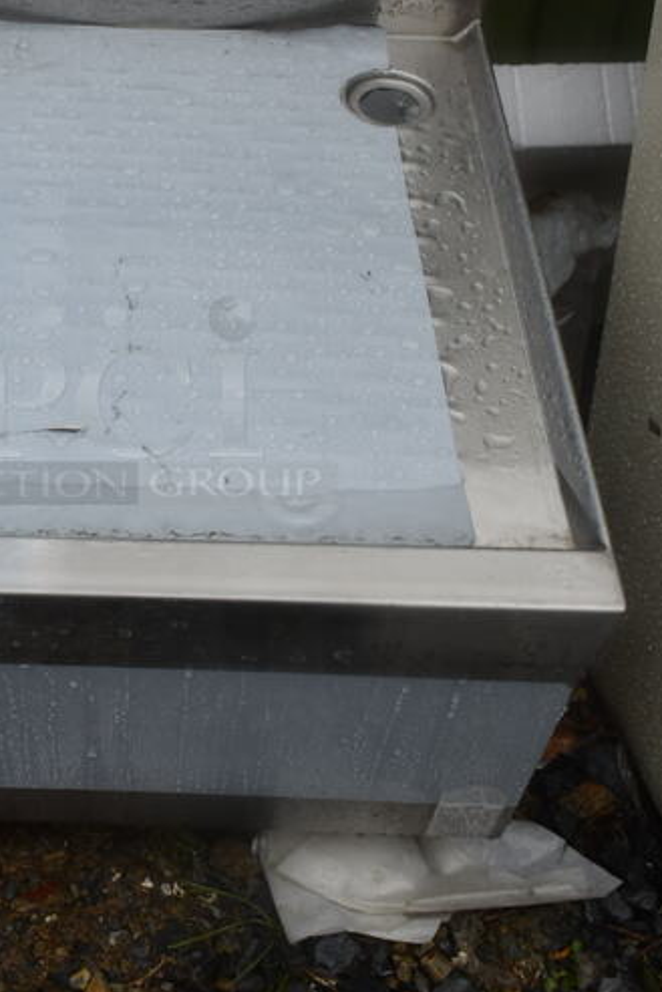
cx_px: 115
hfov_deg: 26.4
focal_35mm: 50
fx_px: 1378
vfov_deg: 39.4
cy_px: 399
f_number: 3.5
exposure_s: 1/125
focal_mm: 18
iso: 125
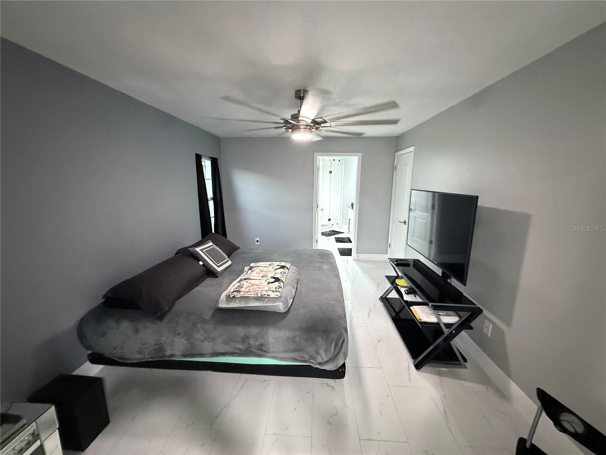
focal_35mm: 14
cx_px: 303
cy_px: 228
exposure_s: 1/60
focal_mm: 2.22
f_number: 2.2
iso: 1000
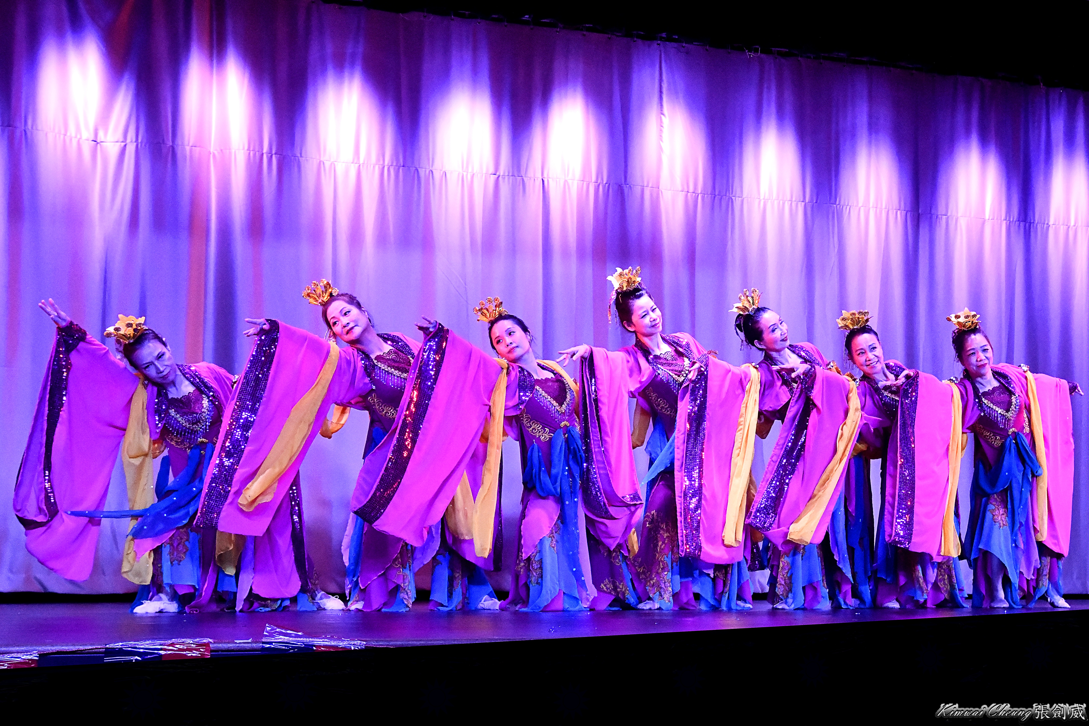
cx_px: 544
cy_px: 363
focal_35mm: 48
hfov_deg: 41.1
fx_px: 1452
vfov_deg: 28.1
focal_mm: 48
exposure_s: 1/640
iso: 12800
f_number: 8
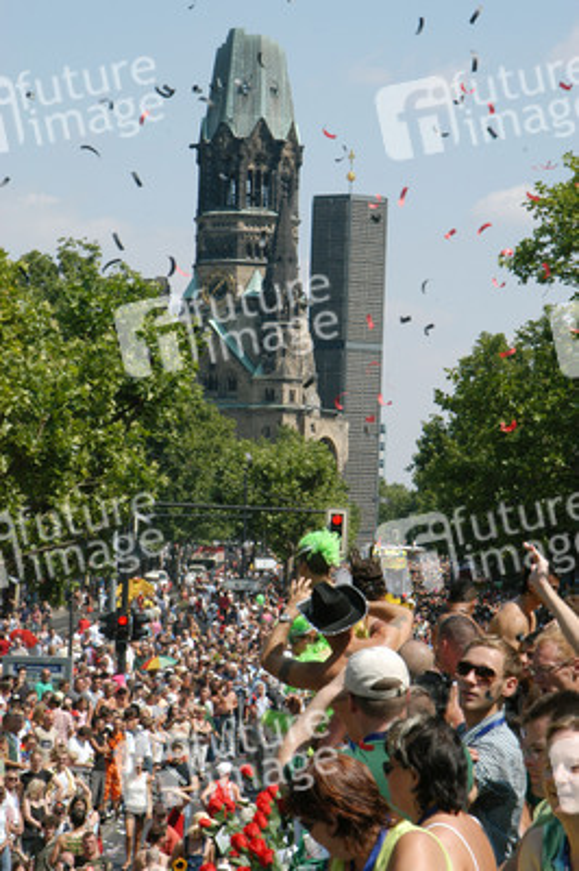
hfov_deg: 12.7
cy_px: 436
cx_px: 290
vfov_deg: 18.9
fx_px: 2610
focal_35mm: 108
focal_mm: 72
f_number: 10
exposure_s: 1/250
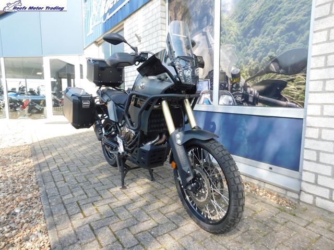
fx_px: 222
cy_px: 125
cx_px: 167
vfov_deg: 58.9
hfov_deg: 73.9
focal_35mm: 23
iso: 125
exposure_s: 1/250
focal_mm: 4
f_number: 3
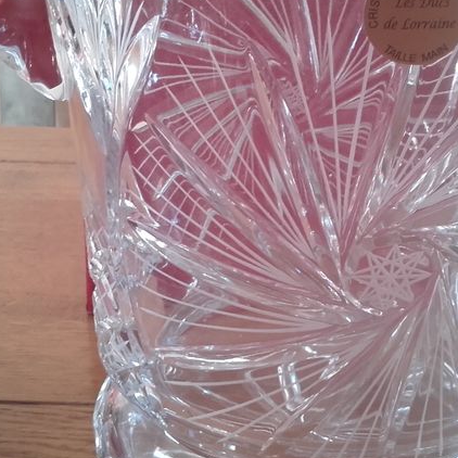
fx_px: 973
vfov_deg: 26.5
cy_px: 218
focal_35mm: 65
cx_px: 290
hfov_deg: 26.4
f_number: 2.2
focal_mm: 3.31
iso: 100
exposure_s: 1/17
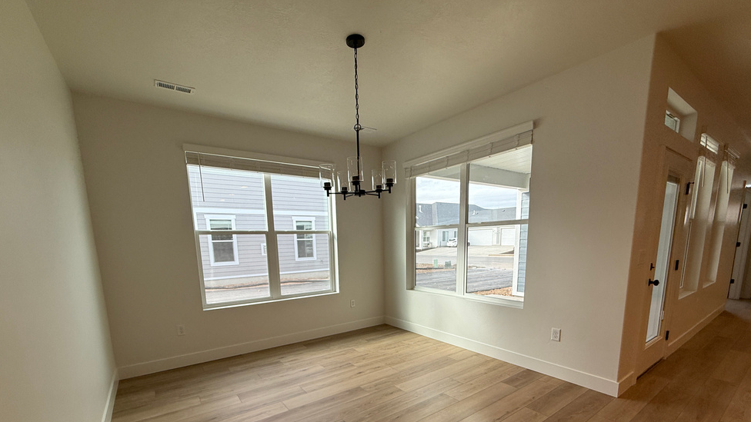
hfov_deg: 99.4
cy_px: 292
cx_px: 370
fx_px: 319
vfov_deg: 64.7
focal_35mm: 16
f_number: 2.2
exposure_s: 1/247
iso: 64
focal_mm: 2.22
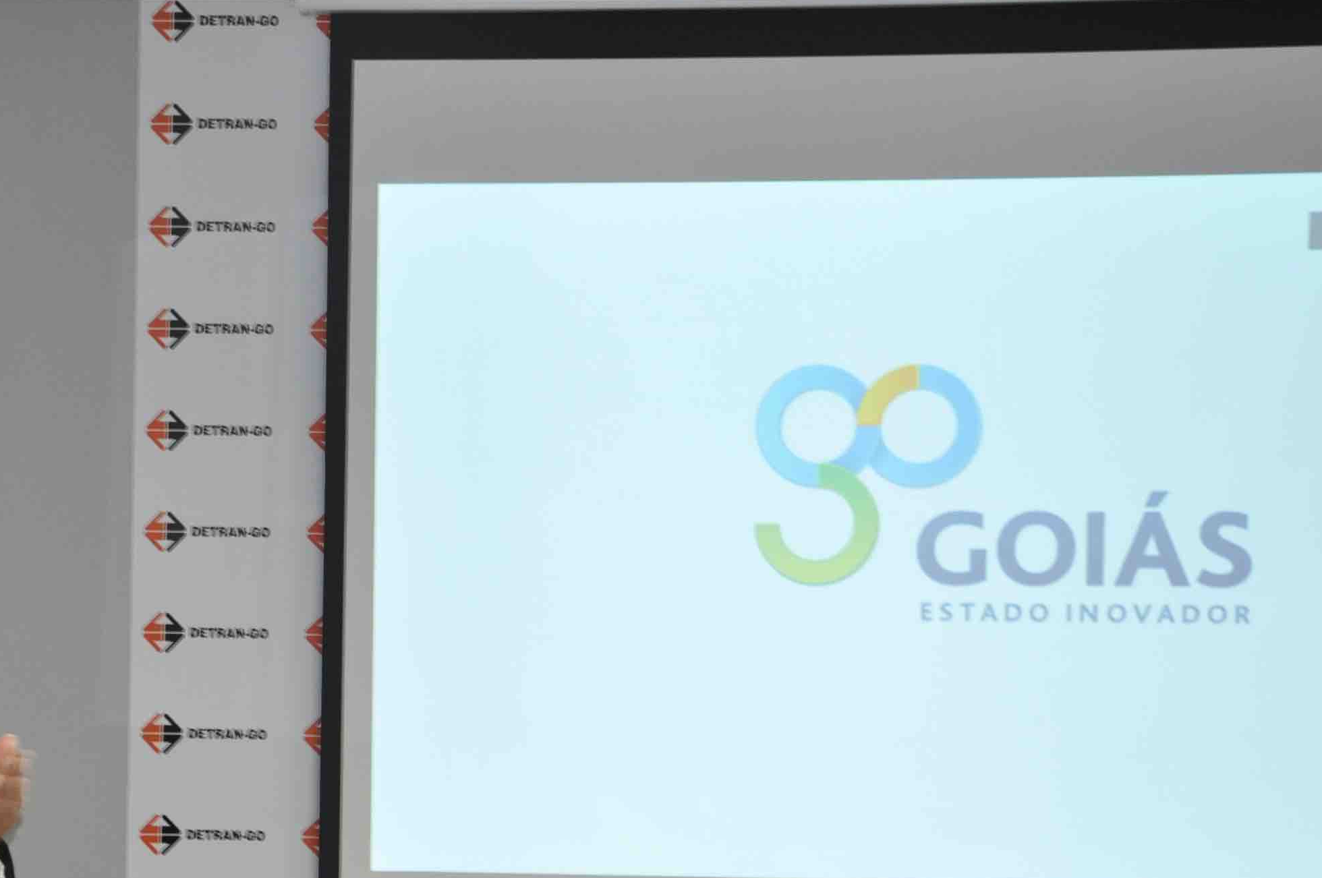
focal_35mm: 128
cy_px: 713
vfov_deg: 10.7
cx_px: 268
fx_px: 4695
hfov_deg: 15.9
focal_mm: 52
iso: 800
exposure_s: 1/30
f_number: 6.3
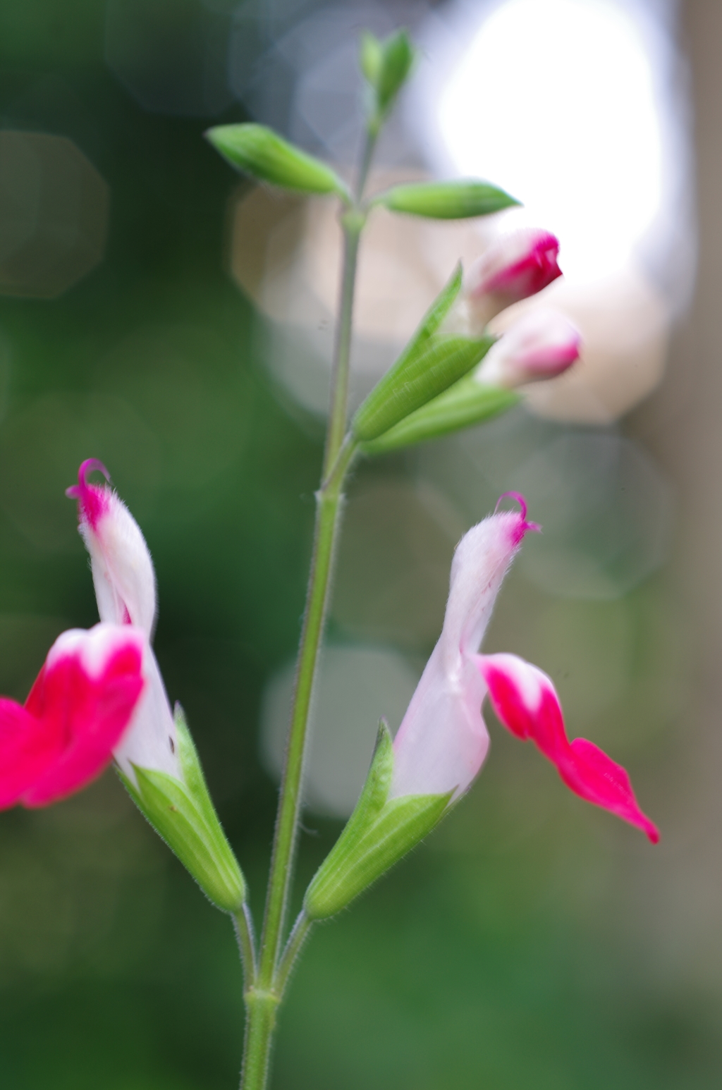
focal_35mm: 75
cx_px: 361
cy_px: 545
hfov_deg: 18.1
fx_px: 2266
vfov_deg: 27.0
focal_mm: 50
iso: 100
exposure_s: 1/15
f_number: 5.6
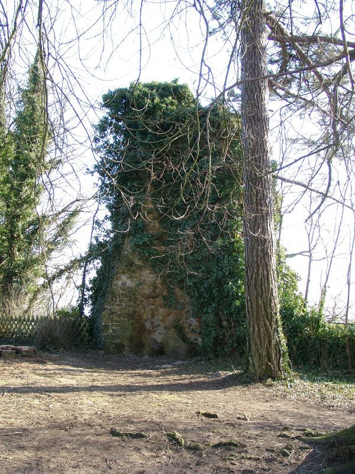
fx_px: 520
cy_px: 237
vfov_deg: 49.0
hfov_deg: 37.7
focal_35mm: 38
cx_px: 178
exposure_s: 1/85.6
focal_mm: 8.02
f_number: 4
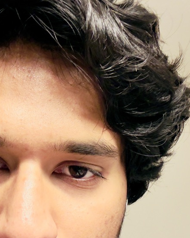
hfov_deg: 27.6
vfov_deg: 34.3
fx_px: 380
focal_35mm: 54
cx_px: 42
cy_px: 165
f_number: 1.9
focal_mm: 2.69
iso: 250
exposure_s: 1/60
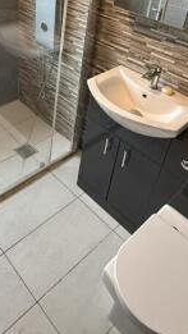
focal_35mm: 34
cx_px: 42
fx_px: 301
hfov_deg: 33.8
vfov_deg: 53.8
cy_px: 63
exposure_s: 1/50
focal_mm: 2.22
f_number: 2.2
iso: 800
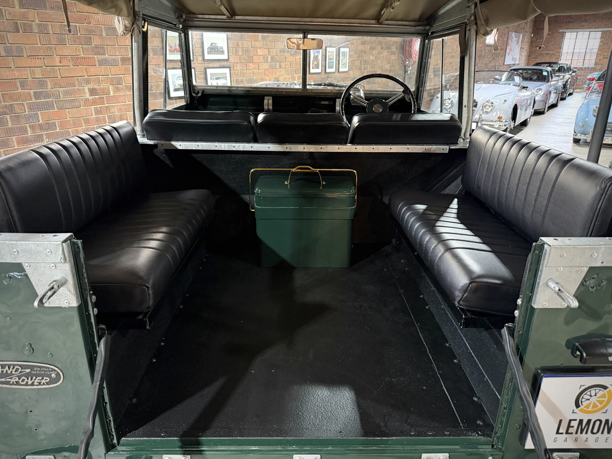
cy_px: 230
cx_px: 306
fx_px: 424
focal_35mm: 24
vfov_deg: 56.8
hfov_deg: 71.6
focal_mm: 6.76
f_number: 1.78
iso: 800
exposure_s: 1/25
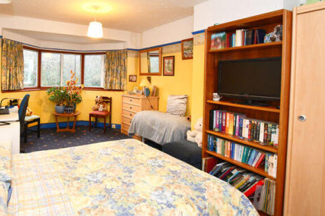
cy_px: 81
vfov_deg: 58.8
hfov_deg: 79.0
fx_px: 190
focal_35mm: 21
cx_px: 113
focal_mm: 10
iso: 1250
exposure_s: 1/60
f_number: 4
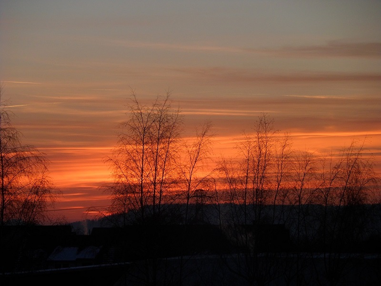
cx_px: 190
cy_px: 143
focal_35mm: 201
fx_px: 2212
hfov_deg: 9.8
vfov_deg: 7.4
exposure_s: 1/90
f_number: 5.6
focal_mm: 36.2
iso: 80
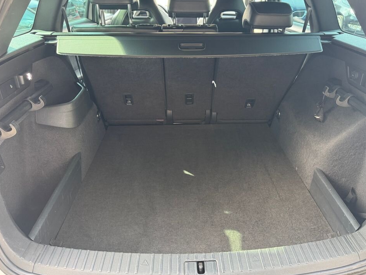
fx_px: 275
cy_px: 140
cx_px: 196
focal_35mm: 26
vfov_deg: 53.1
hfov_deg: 67.2
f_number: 1.78
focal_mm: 6.76
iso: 250
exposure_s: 1/60
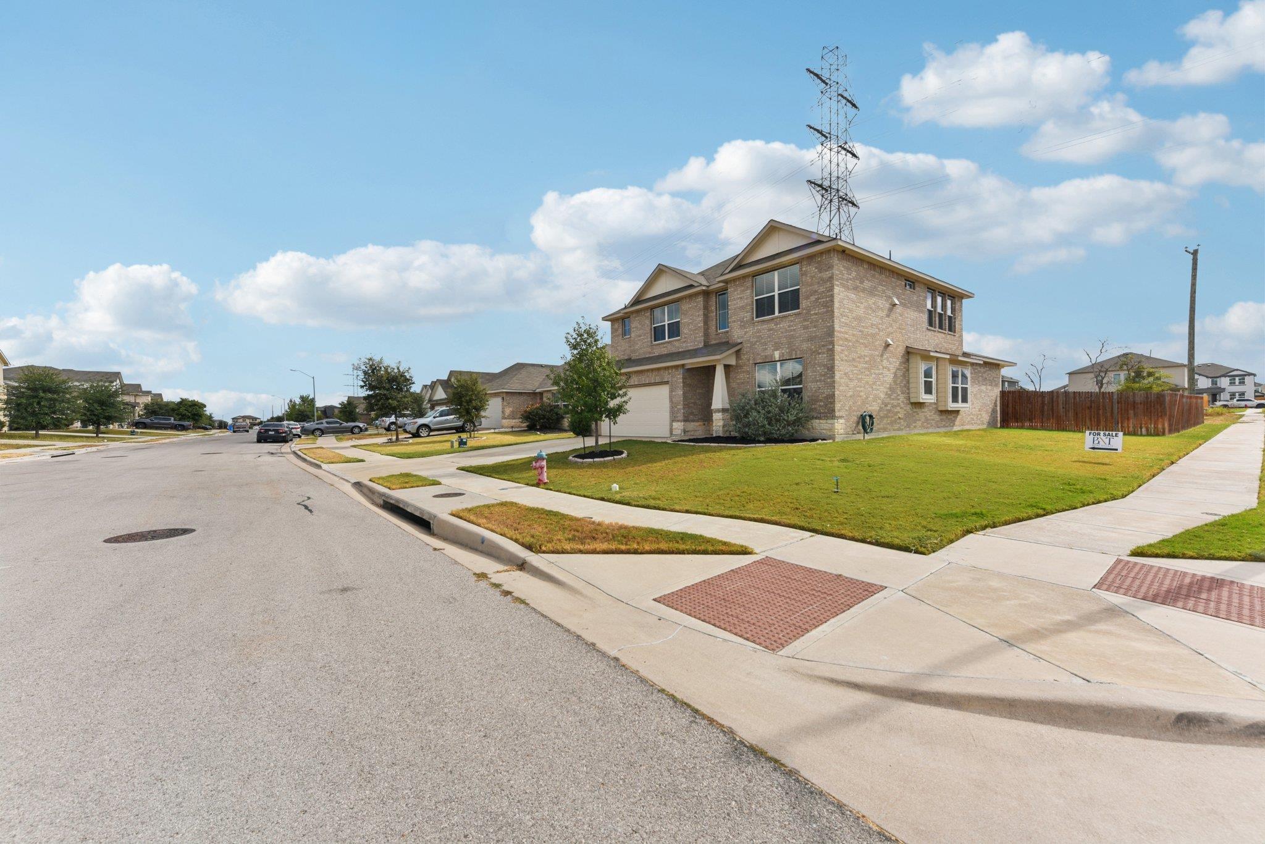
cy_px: 422
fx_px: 492
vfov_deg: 81.2
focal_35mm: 14
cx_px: 632
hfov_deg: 104.2
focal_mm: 14
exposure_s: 1/500
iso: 100
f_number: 8
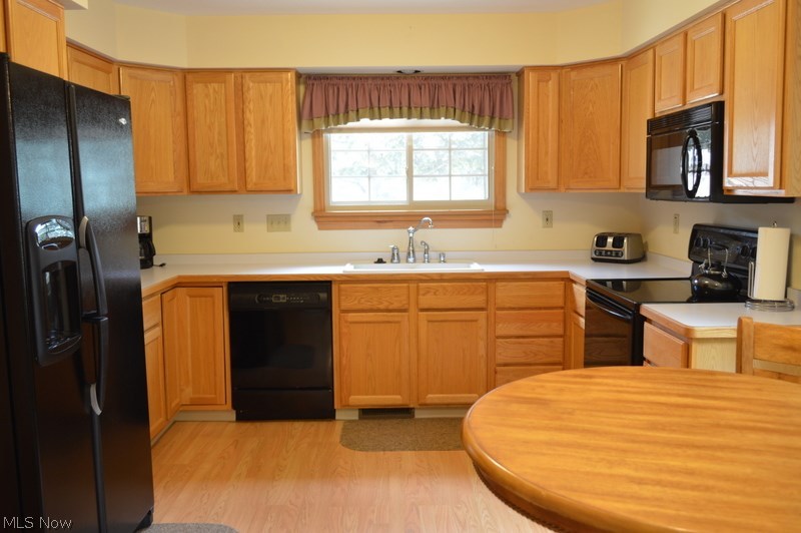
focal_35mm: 30
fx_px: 667
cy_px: 266
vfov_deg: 43.5
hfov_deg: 62.0
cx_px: 400
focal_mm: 20
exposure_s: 1/25
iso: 400
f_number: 3.8
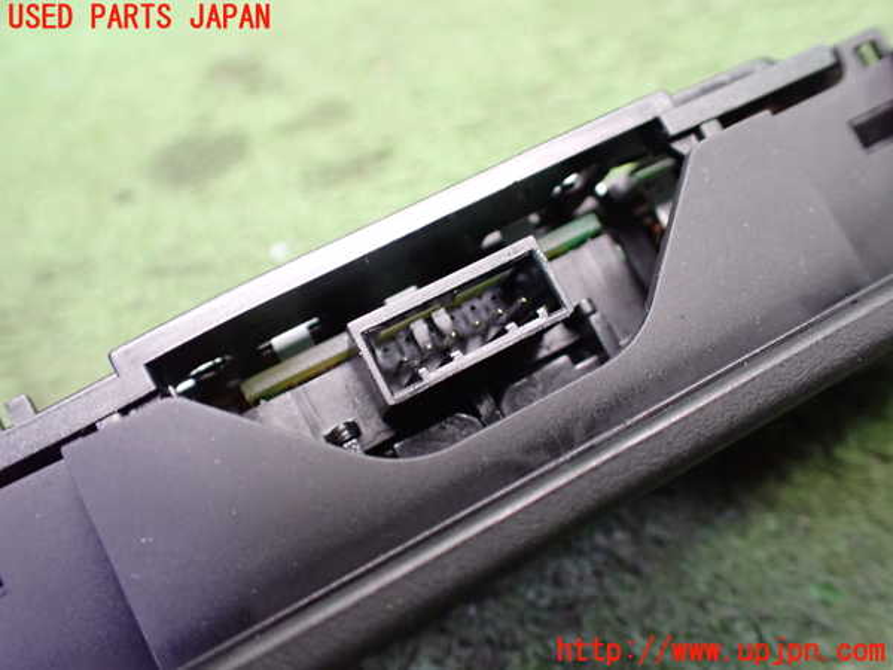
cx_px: 446
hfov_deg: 60.0
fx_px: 774
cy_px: 335
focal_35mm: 30
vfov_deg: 46.8
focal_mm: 5.4
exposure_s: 1/50
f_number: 2.3
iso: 800
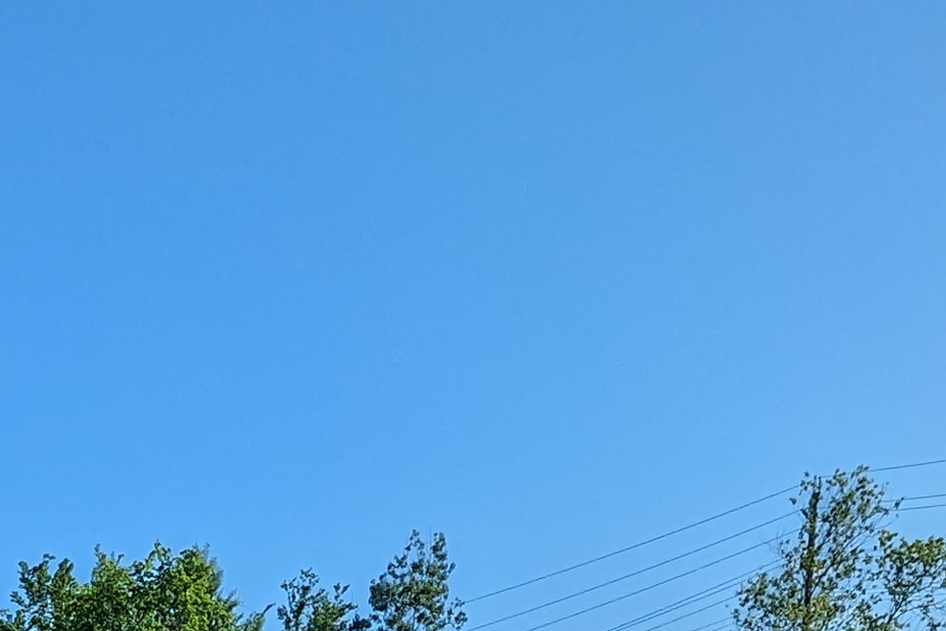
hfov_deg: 35.3
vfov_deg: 15.8
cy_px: 1418
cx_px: 325
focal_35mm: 56
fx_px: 1472
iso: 48
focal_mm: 1.95
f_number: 2.2
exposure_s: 1/1631
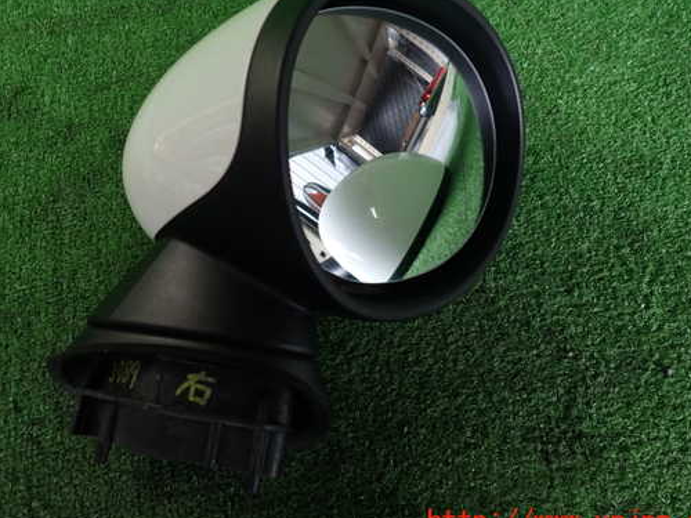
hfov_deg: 59.9
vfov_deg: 46.7
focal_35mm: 30
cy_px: 229
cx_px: 325
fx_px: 599
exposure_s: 1/50
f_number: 2
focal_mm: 4.5
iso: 200
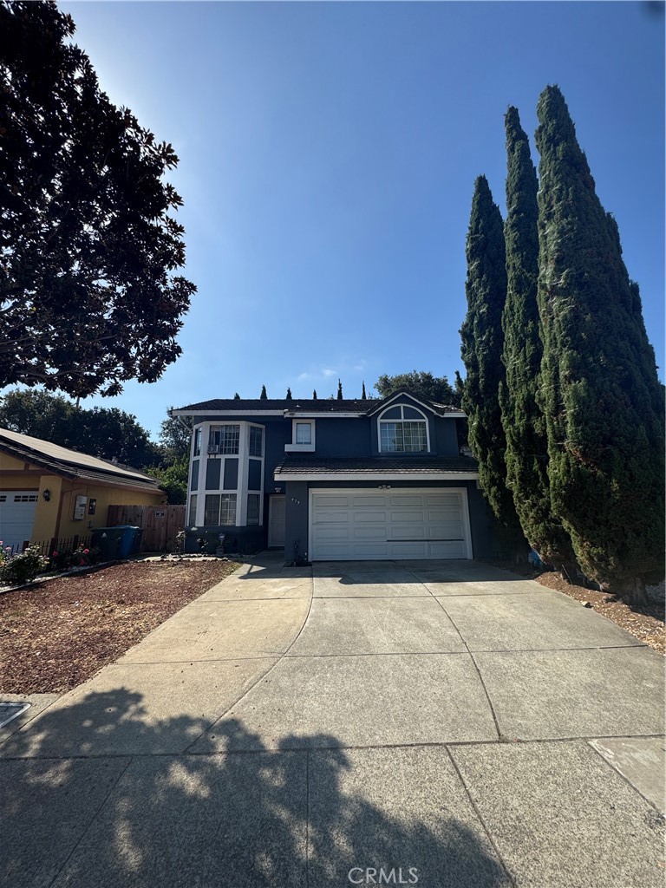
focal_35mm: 14
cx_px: 333
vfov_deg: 102.1
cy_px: 444
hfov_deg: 85.7
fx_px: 359
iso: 50
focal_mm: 2.22
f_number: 2.2
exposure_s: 1/2208
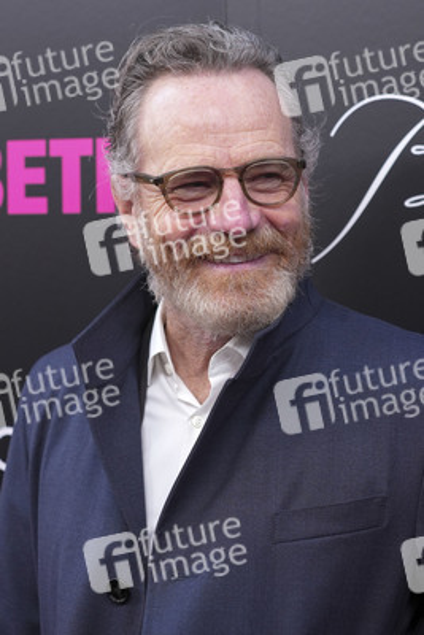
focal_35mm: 100
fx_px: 1765
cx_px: 212
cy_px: 318
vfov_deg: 20.4
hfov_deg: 13.7
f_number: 5.6
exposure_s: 1/400
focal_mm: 100
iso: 2500
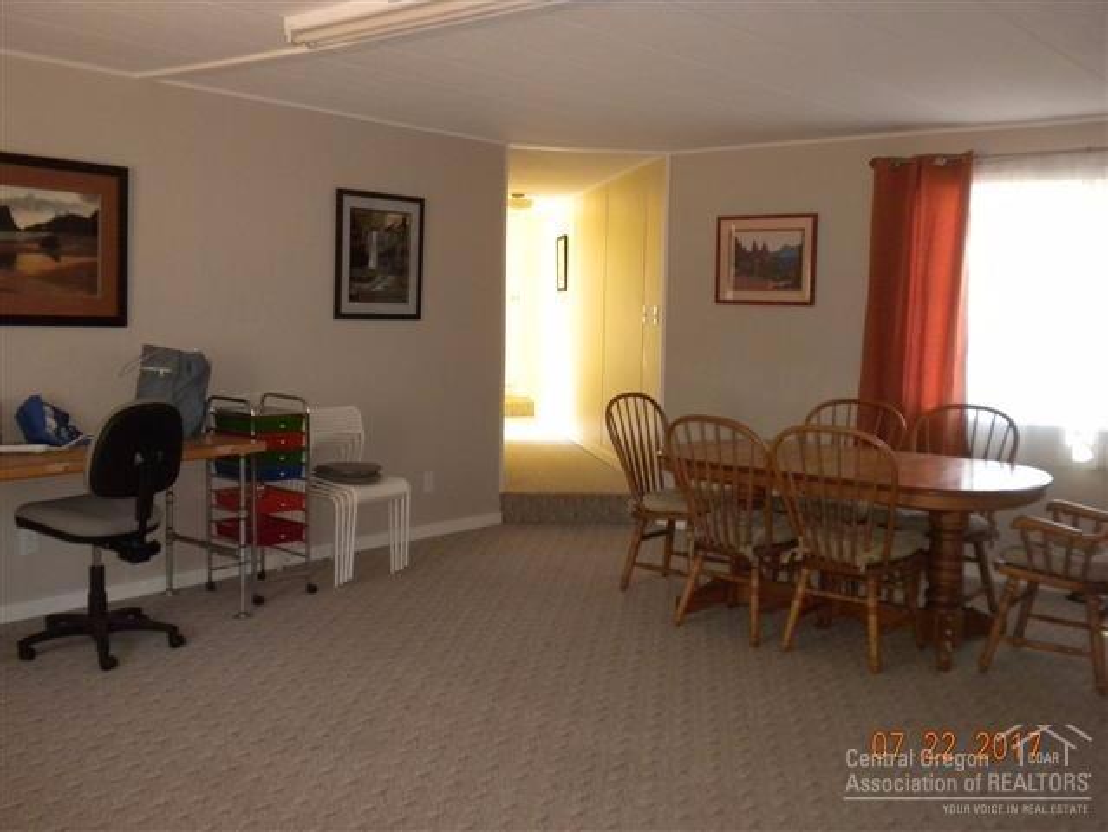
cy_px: 416
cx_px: 554
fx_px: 1185
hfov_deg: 50.1
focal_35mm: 37
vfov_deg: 38.7
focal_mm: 6.6
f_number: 3.5
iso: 400
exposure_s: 1/30
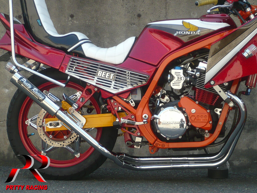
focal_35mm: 101
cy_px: 96
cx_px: 128
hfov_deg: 19.4
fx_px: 750
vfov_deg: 14.6
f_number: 4.5
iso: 100
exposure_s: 1/160
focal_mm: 11.1
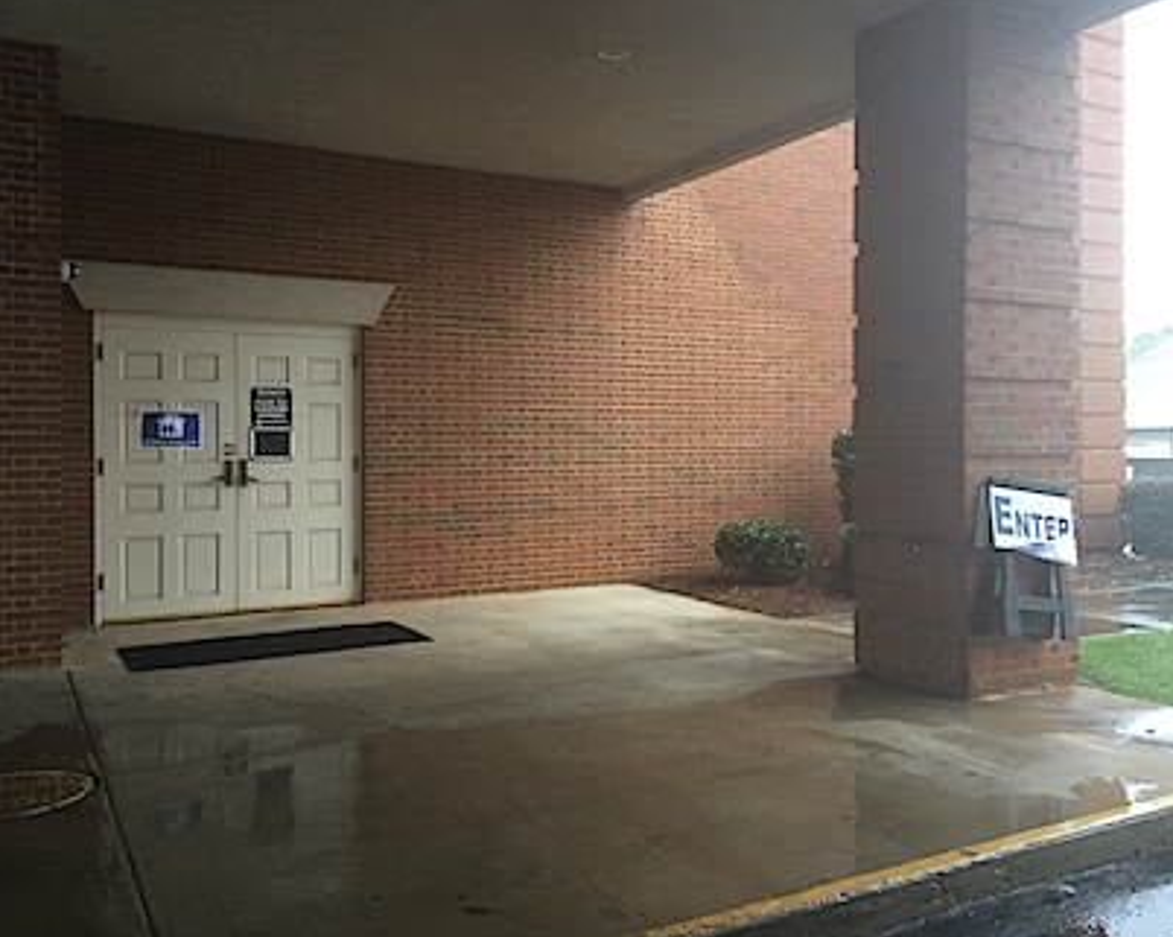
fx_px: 1075
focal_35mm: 31
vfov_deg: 47.1
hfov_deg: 57.2
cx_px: 610
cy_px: 464
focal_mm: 4.15
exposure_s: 1/30
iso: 125
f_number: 2.2
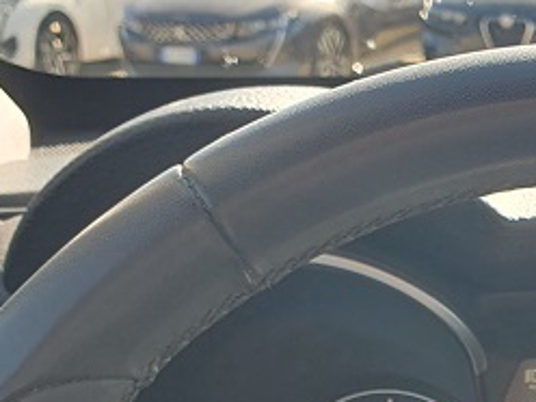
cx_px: 618
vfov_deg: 16.4
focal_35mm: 84
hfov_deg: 21.8
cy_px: 560
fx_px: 1301
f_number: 2.4
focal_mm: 4.32
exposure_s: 1/165
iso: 50
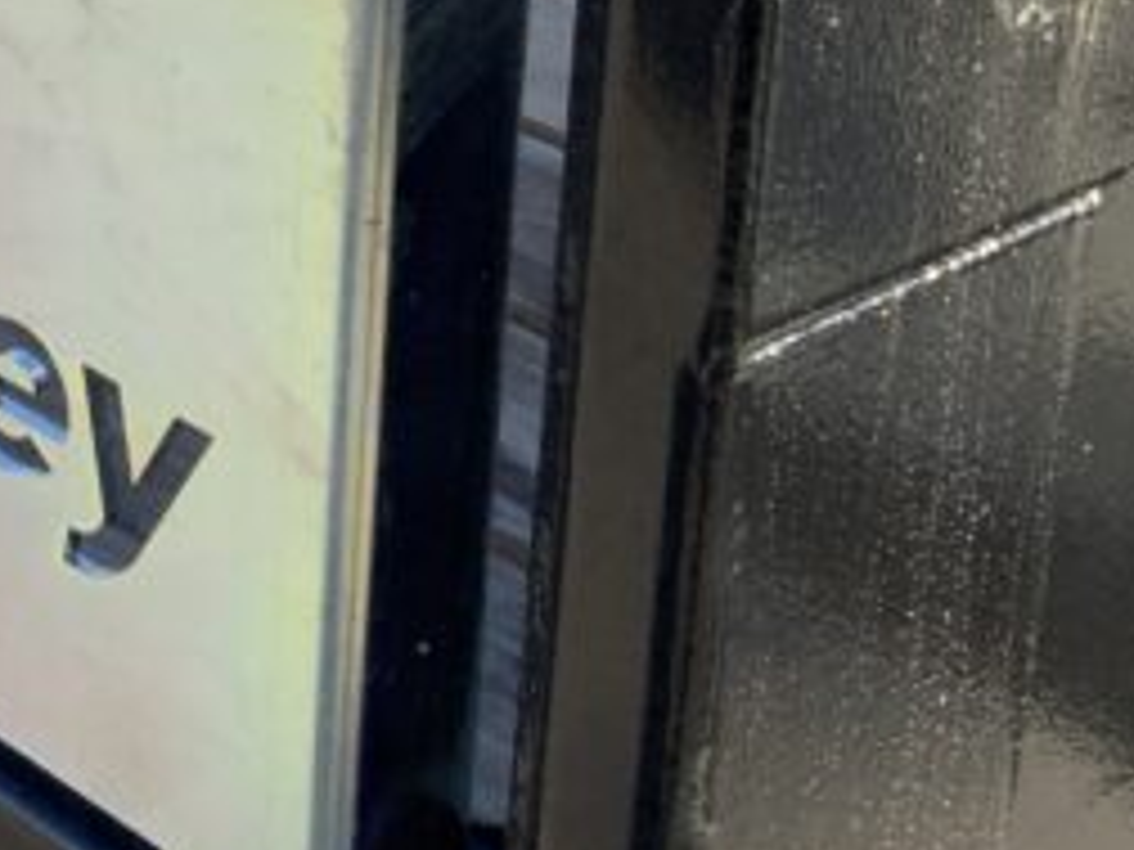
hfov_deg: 15.4
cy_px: -531
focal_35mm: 118
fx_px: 3866
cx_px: -562
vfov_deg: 11.8
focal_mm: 3
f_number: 1.8
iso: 16
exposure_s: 1/666
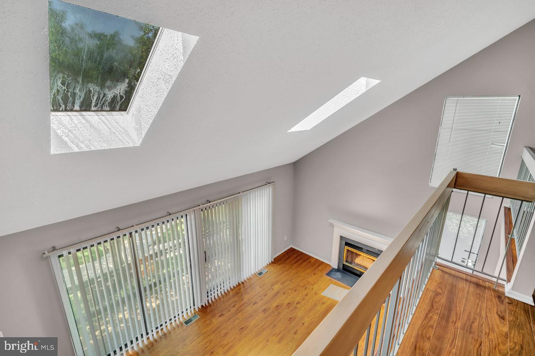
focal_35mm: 16
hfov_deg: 96.7
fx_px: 238
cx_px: 268
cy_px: 178
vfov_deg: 73.7
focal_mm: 16
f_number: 5.6
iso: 320
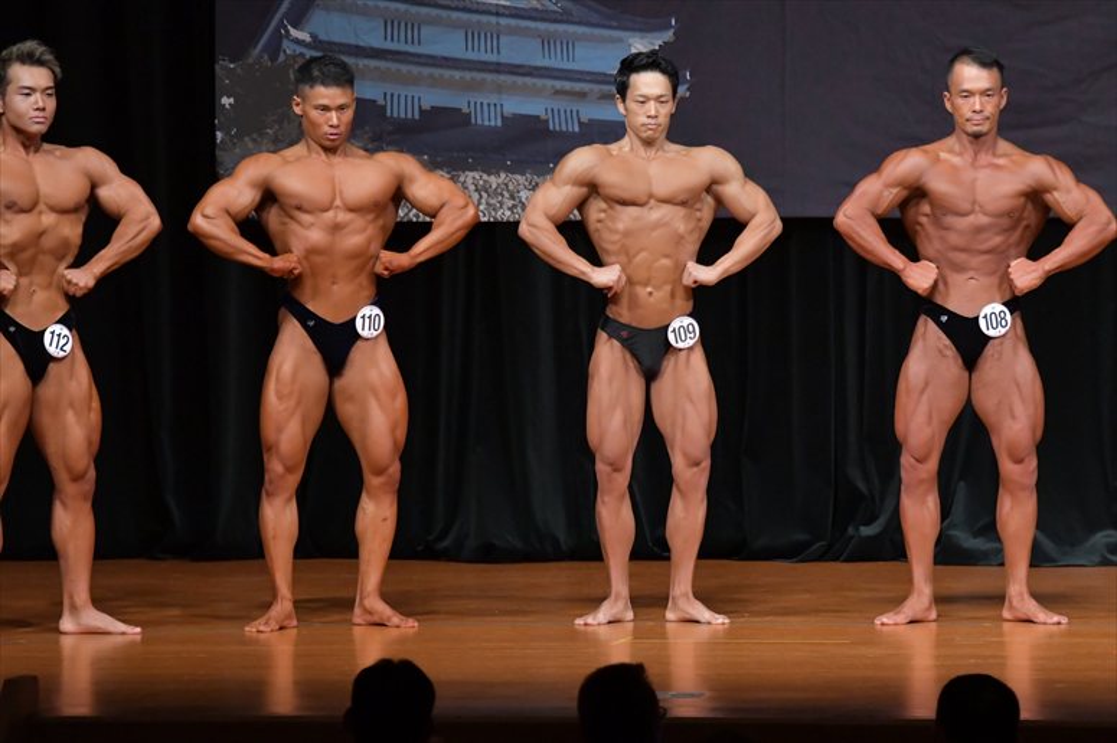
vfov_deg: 5.1
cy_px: 372
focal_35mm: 270
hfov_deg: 7.6
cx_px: 558
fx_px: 8374
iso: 5000
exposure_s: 1/400
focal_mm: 180
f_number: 5.6
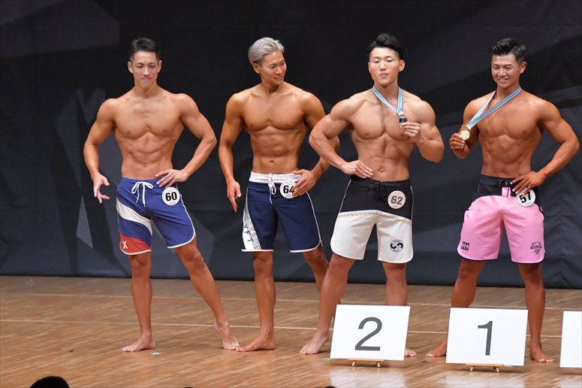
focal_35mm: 270
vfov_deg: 5.1
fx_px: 4363
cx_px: 291
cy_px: 194
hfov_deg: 7.6
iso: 6400
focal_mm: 180
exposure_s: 1/400
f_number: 5.6
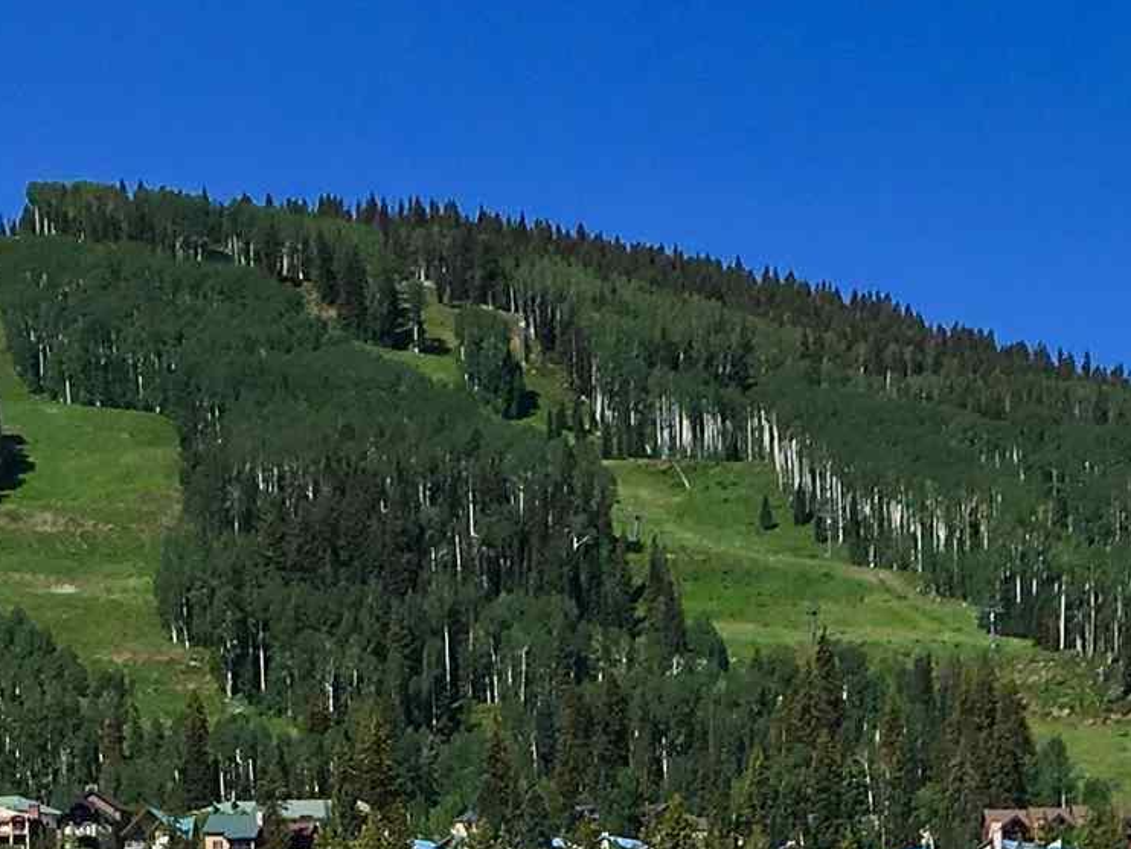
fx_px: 3922
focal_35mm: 120
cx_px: 1087
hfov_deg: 16.1
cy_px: 1547
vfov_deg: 11.4
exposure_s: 1/1876
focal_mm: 4.15
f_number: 2.2
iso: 25
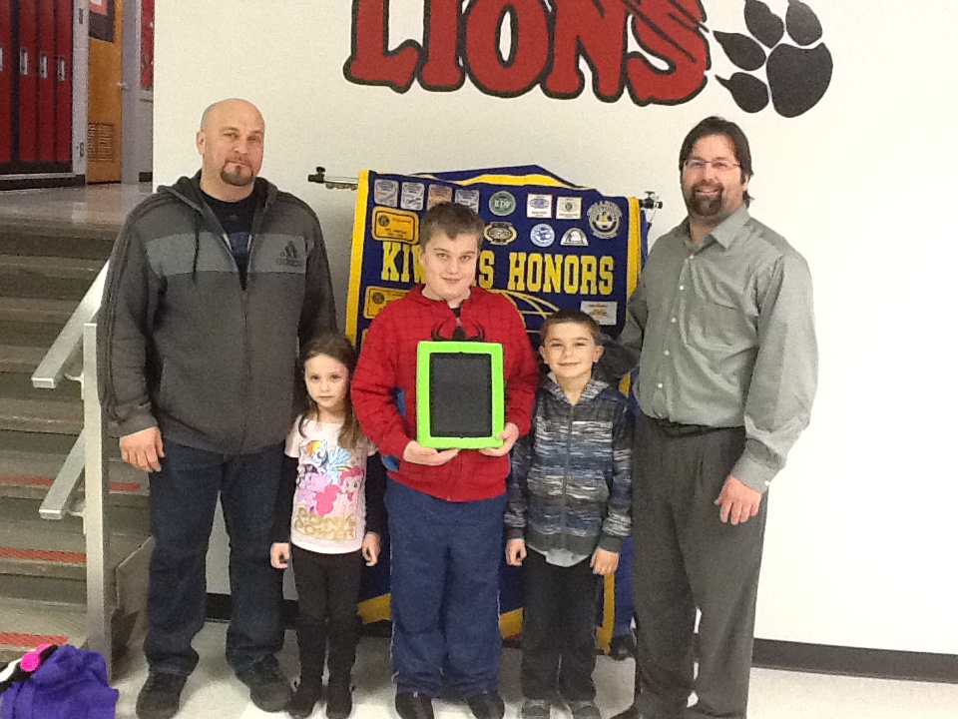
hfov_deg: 42.9
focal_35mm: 44
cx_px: 479
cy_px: 360
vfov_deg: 32.9
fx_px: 1218
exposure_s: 1/30
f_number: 2.4
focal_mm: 2.03
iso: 250
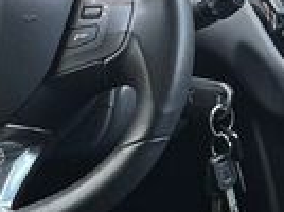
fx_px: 876
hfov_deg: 17.3
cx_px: 367
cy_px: 74
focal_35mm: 107
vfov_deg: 13.8
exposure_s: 1/99
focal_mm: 2.22
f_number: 2.2
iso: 50
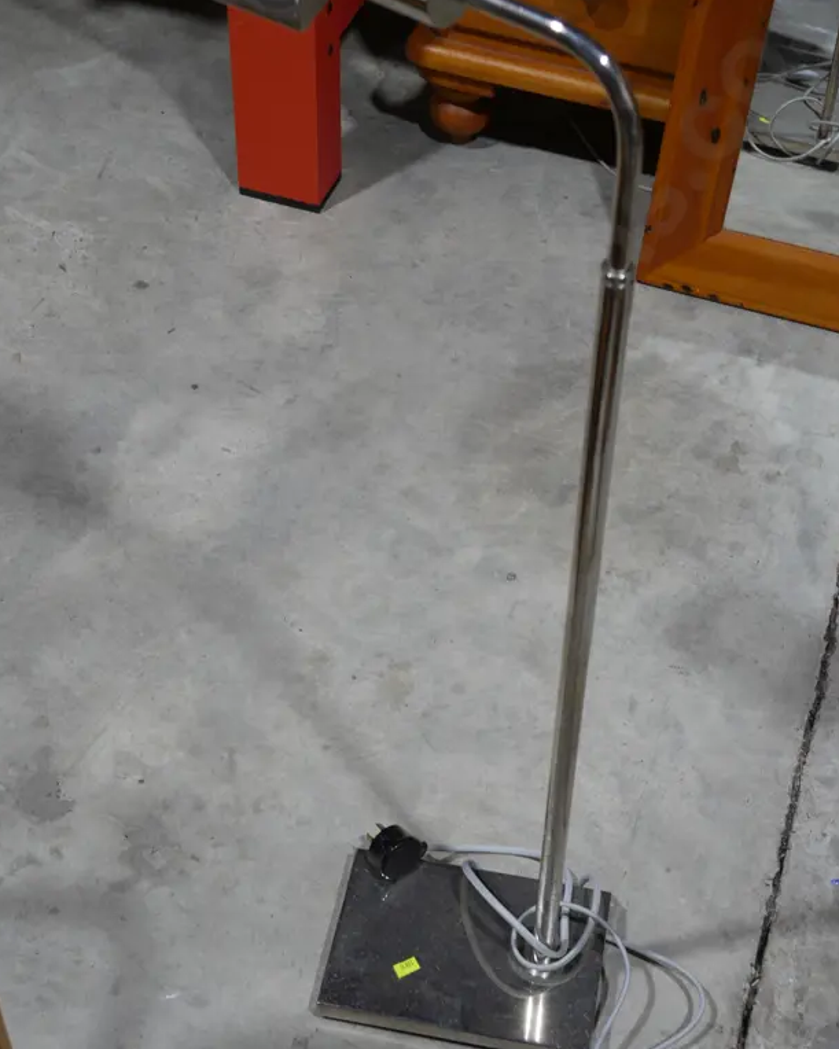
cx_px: 447
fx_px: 1707
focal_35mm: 55
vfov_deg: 34.1
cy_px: 478
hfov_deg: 27.6
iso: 200
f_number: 4.6
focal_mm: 21
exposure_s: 1/80
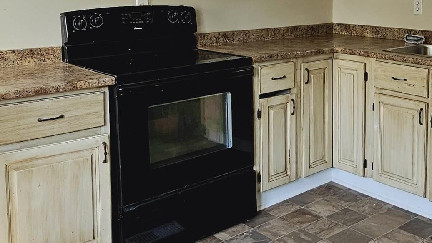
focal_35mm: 42
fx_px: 481
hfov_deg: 46.7
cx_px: 321
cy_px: 22
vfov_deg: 27.3
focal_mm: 2.2
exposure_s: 1/60
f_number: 2.2
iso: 64
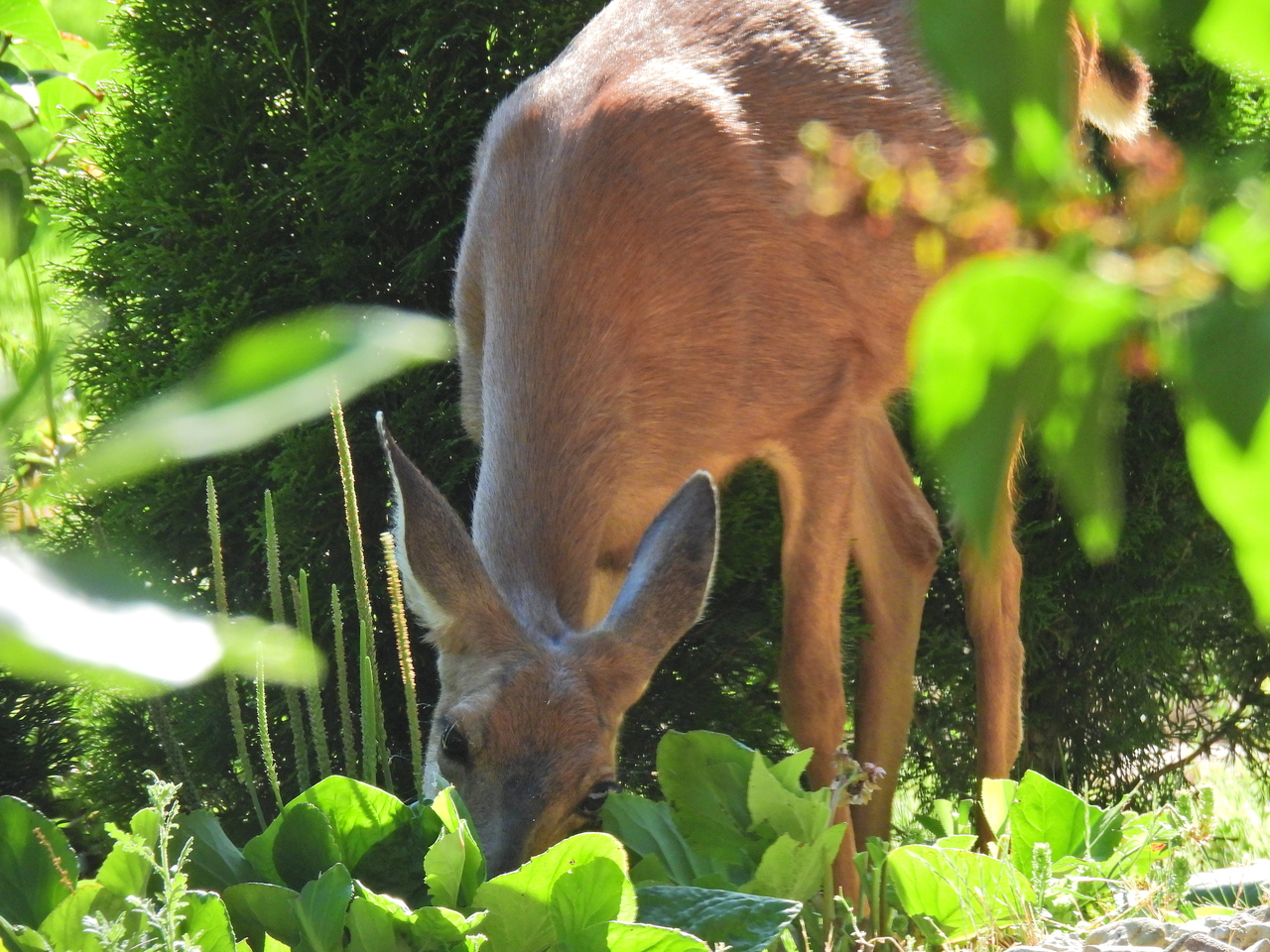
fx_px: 25682
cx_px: 635
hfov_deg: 2.8
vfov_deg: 2.1
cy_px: 476
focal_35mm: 700
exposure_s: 1/320
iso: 400
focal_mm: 125
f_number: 5.6
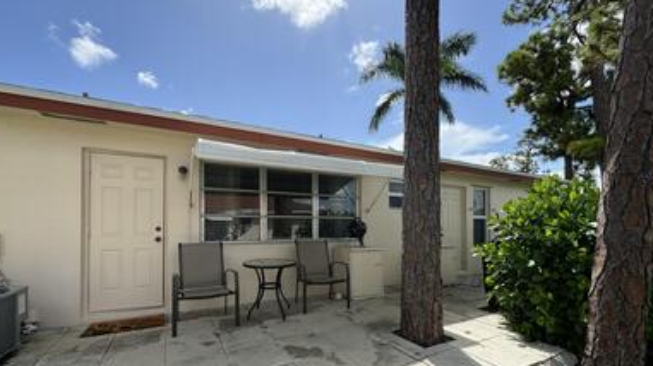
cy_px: 226
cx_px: 322
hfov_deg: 99.4
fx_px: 277
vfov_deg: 66.2
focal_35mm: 16
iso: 50
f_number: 2.2
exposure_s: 1/993
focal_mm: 2.22
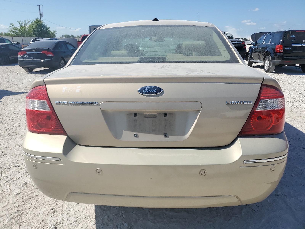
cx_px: 152
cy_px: 114
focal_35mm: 26
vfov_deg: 53.1
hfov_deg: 67.3
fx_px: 229
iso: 50
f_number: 1.5
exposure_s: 1/3333
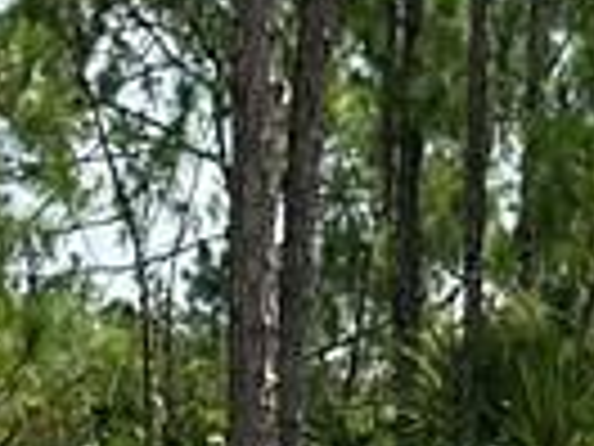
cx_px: 684
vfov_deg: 3.9
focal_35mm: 373
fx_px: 6401
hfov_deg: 5.3
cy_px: 942
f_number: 1.78
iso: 100
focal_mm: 6.86
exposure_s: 1/5000
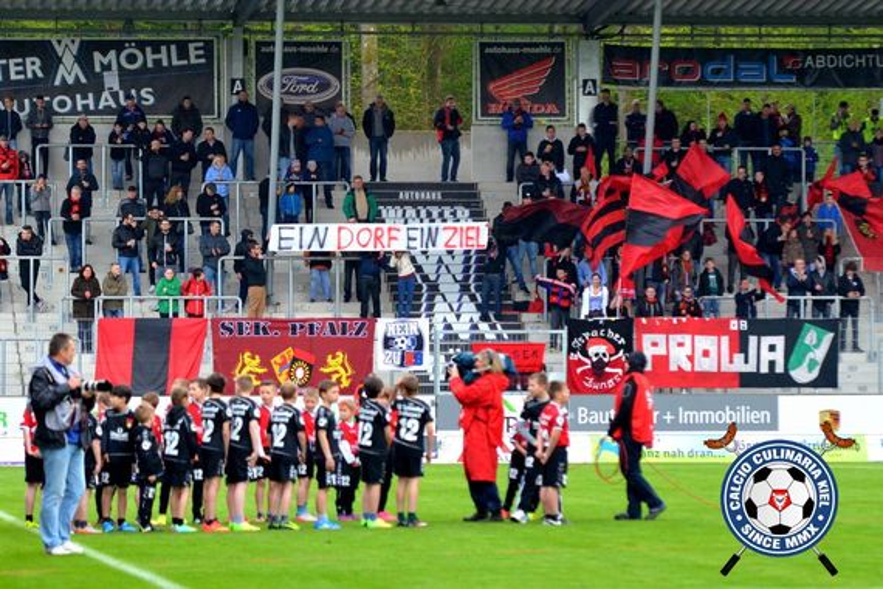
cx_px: 442
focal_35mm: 168
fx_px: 4120
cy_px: 294
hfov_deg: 12.2
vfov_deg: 8.2
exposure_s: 1/800
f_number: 3.2
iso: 1600
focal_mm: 112
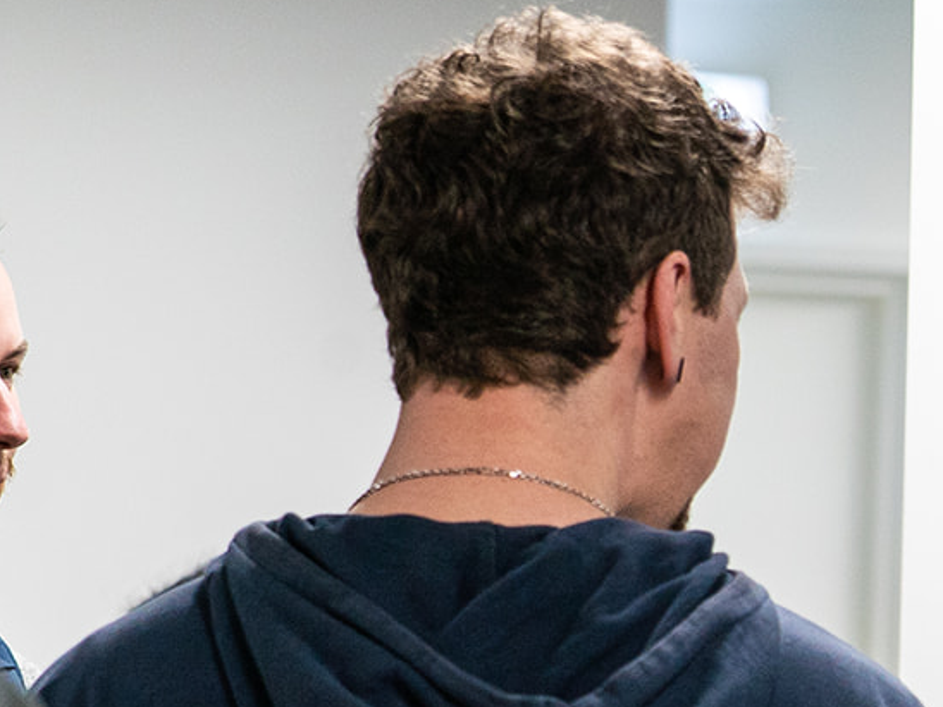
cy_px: 646
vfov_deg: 5.3
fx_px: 7655
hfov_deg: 7.0
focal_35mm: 281
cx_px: 1237
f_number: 5
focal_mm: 100
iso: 1600
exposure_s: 1/125
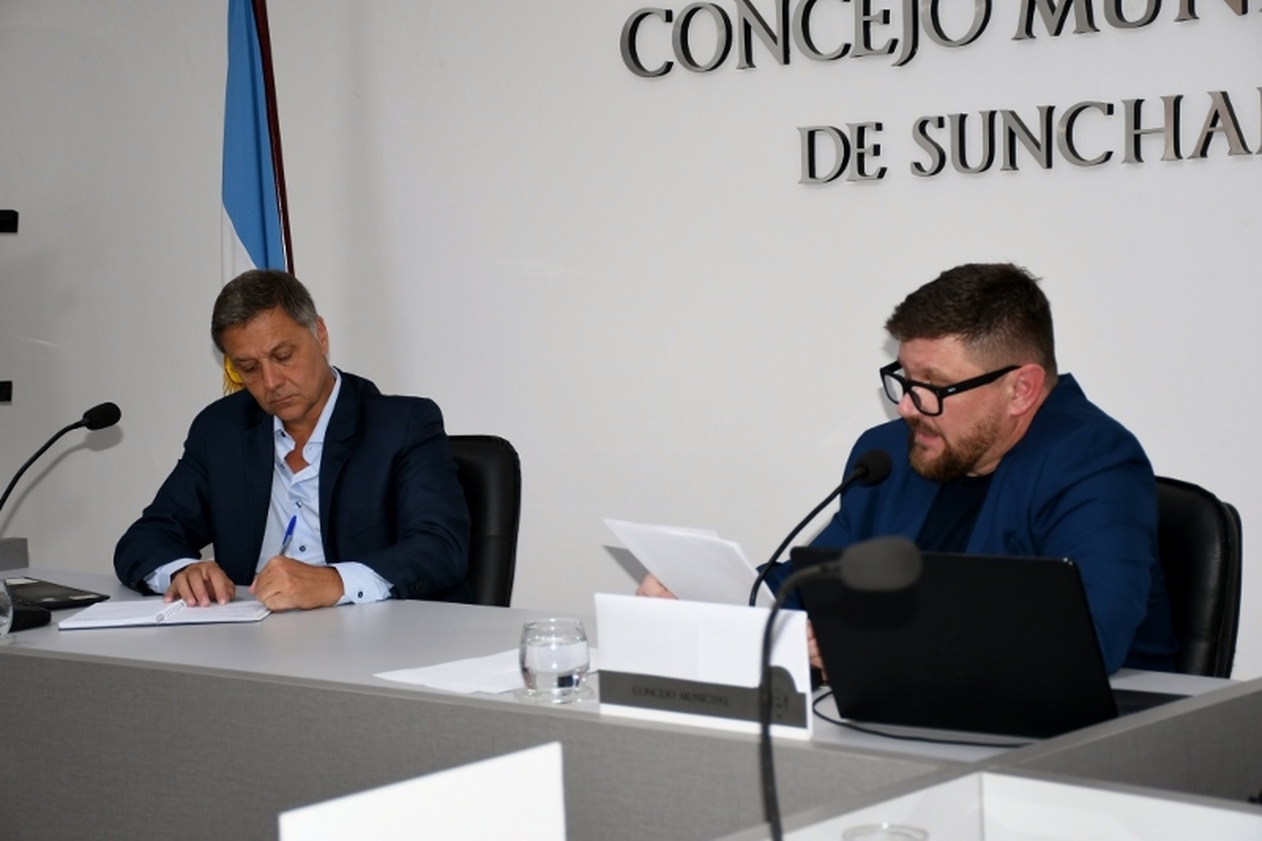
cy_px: 420
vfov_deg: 18.9
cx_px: 631
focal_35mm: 72
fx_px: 2523
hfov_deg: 28.1
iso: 400
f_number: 4.5
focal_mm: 48
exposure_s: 1/60
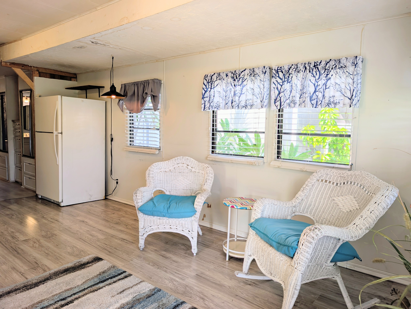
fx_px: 285
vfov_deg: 56.9
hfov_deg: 71.5
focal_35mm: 24
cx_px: 206
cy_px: 154
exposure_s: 1/159
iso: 23
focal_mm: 6.9
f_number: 1.68
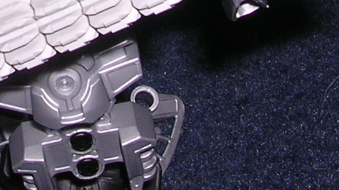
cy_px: -140
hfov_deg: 13.6
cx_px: -1
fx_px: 1402
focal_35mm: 156
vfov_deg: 7.6
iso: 100
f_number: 5.6
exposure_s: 1/60.1
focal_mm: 5.8
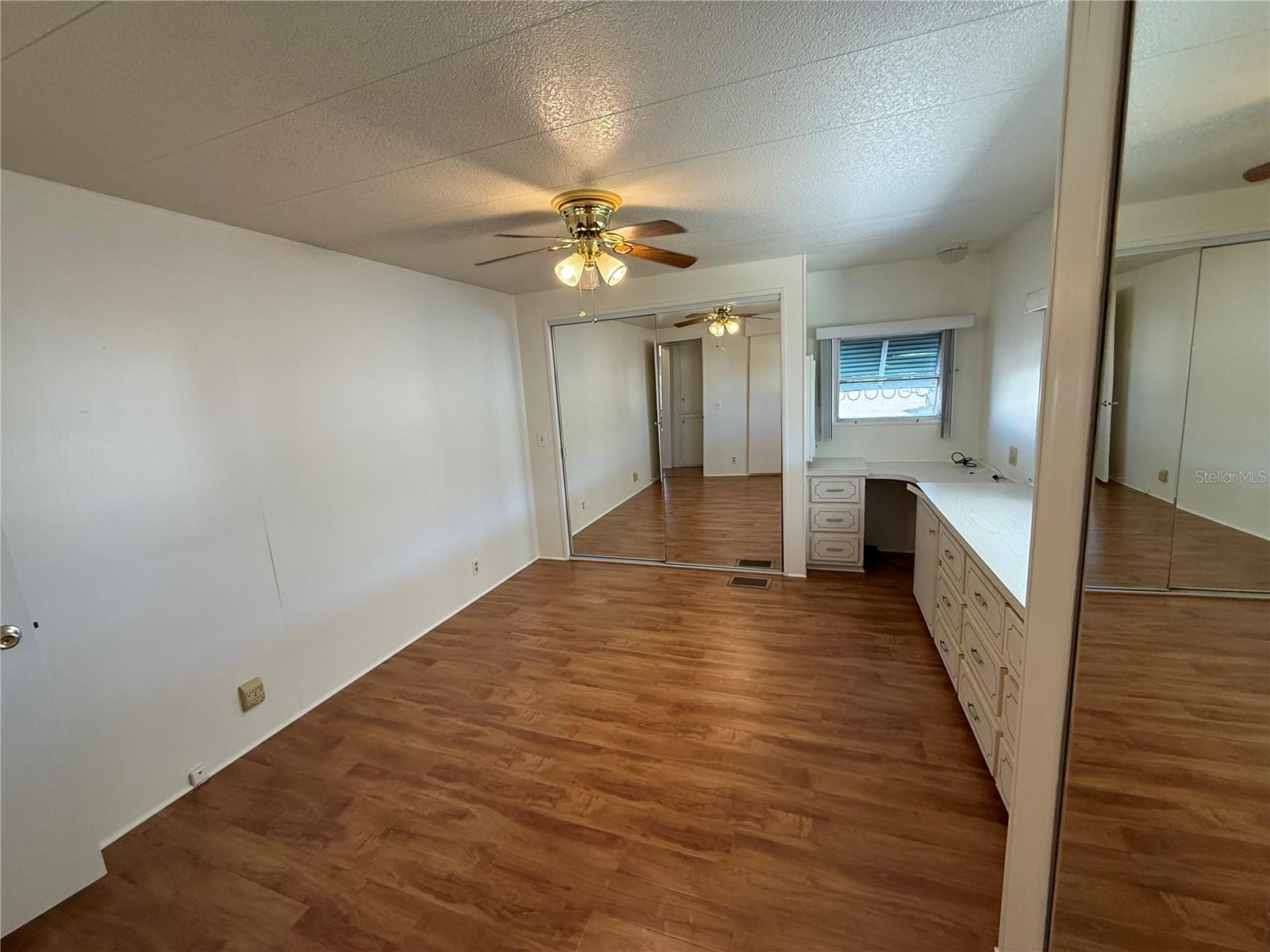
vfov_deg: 85.7
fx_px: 514
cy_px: 476
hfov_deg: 102.1
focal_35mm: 14
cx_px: 635
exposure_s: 1/120
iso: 200
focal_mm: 2.22
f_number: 2.2
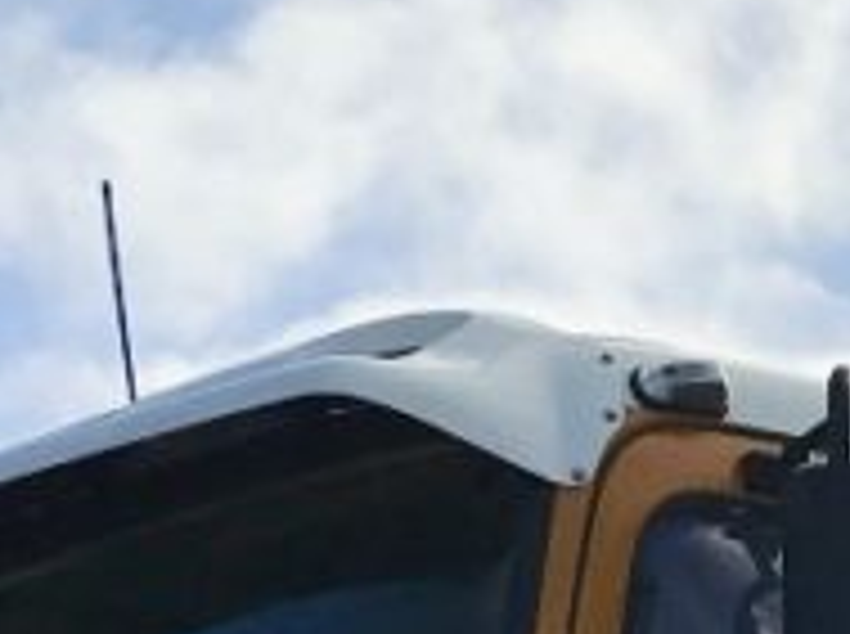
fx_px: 3725
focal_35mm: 152
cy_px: 1511
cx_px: 1147
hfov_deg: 12.6
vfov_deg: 8.8
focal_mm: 3.99
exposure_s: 1/5650
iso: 25
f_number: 1.8
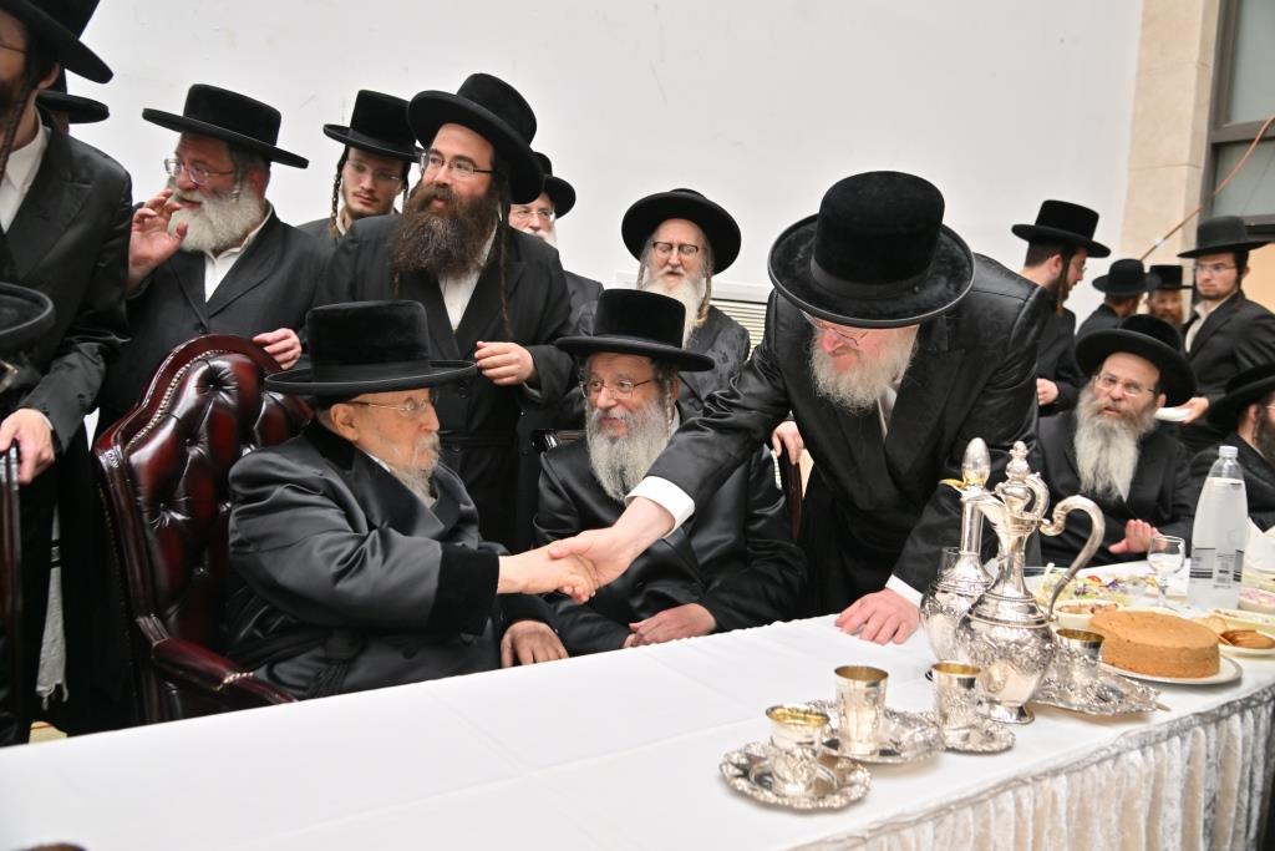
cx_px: 638
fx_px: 1063
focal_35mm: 30
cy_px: 426
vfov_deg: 43.6
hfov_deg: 61.9
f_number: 4
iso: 1000
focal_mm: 30
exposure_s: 1/200
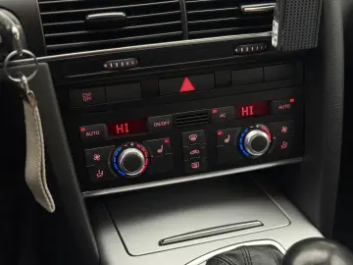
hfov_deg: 39.7
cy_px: 132
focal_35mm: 48
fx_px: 489
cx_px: 176
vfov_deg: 30.3
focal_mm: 6.76
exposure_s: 1/100
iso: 250
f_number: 1.78
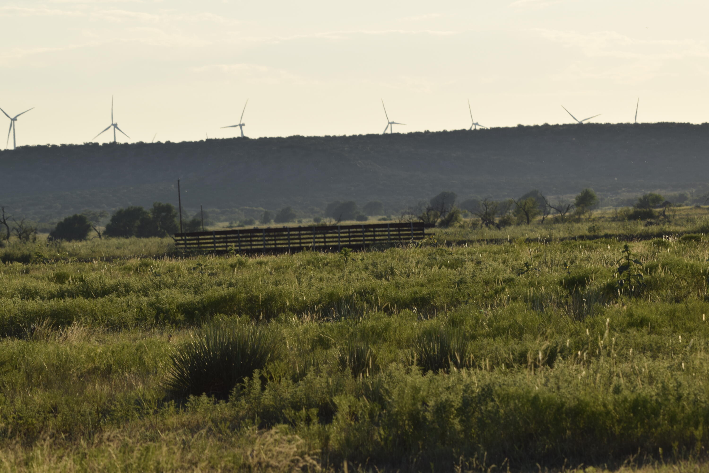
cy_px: 236
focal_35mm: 300
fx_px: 5908
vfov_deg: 4.6
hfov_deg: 6.9
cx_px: 354
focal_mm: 200
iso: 100
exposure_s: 1/200
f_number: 10
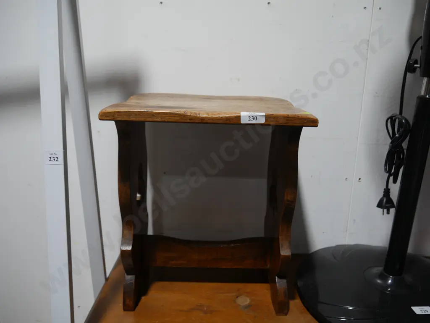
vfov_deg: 49.8
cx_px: 215
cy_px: 162
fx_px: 348
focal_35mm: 28
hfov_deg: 63.4
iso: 200
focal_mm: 14
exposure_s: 1/100
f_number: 3.5
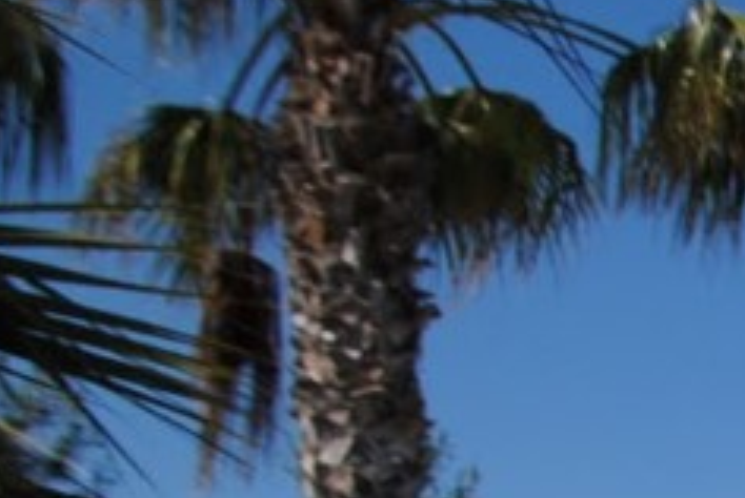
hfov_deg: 15.4
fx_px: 1513
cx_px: 1769
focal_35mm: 73
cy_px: 1015
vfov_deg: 15.0
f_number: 9
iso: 100
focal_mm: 10
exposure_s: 1/320
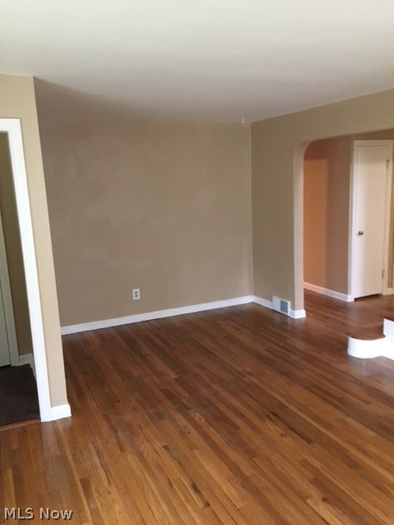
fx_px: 440
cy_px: 262
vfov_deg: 61.7
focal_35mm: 29
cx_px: 197
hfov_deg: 48.2
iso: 200
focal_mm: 4.15
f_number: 2.2
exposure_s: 1/15
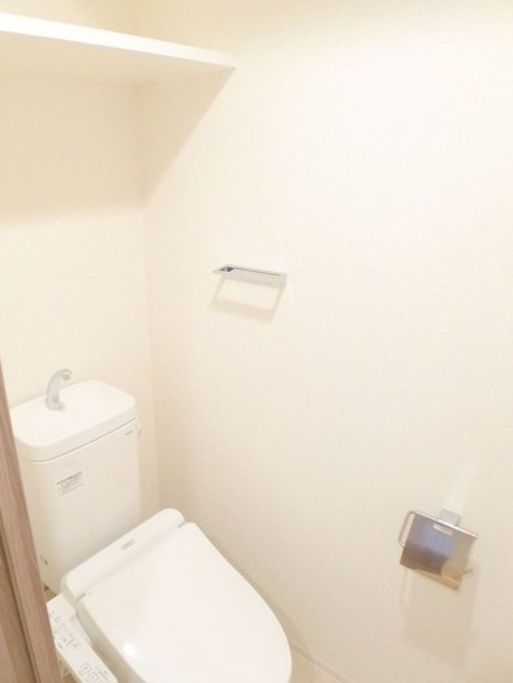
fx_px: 632
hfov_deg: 43.6
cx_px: 175
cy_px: 360
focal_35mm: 32
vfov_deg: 56.8
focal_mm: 5.1
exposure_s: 1/60
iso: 400
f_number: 2
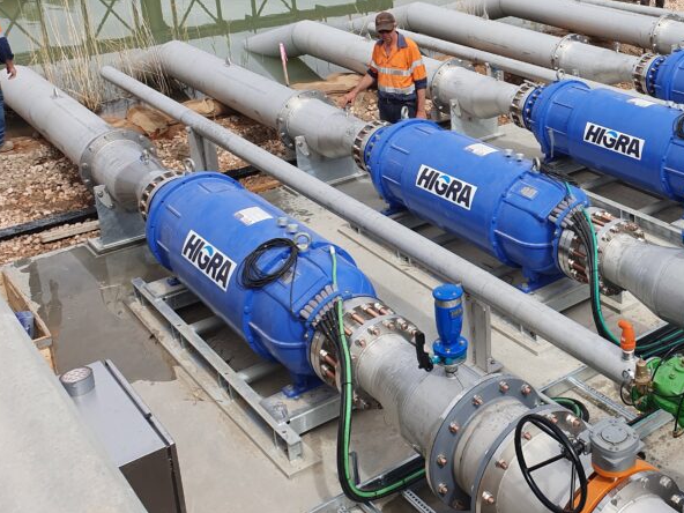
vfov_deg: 31.6
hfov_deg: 40.3
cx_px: 549
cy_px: 127
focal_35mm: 45
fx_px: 889
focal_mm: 4.32
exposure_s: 1/1852
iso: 50
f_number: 2.4
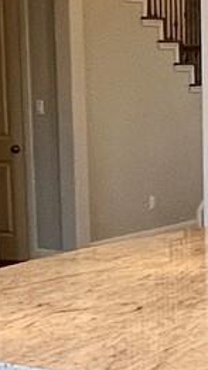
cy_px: 237
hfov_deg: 10.9
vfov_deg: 19.2
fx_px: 1087
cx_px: 64
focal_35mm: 111
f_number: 1.8
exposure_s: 1/120
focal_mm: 1.57
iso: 200
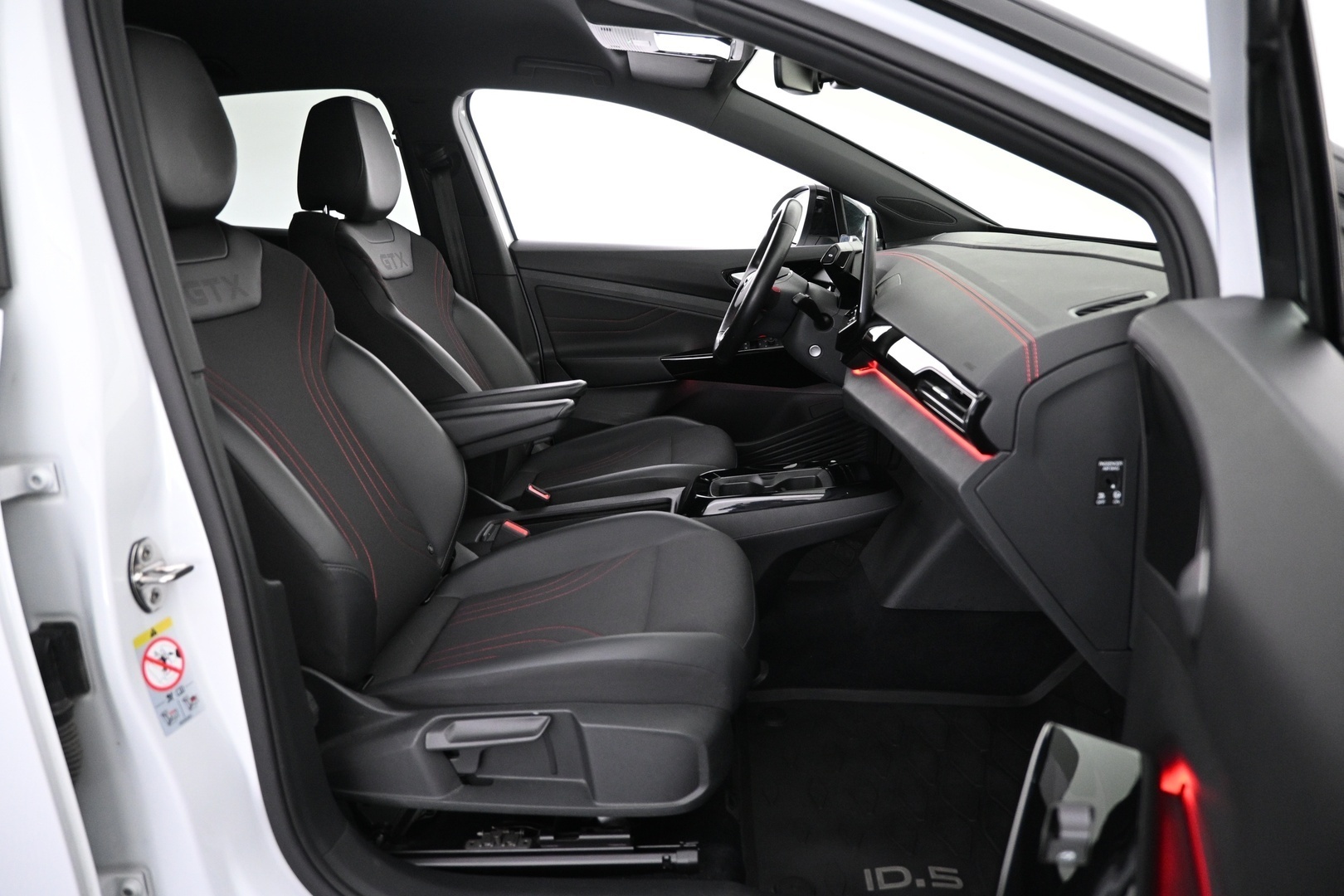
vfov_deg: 53.1
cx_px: 672
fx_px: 896
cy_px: 448
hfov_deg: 73.7
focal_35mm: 24
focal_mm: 16
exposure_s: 1/25
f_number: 3.5
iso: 1600
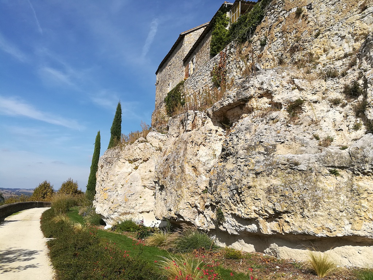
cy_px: 140
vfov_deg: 53.1
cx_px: 186
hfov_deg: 67.3
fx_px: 280
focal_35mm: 26
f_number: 2.2
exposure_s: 1/1350
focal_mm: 3.83
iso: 50
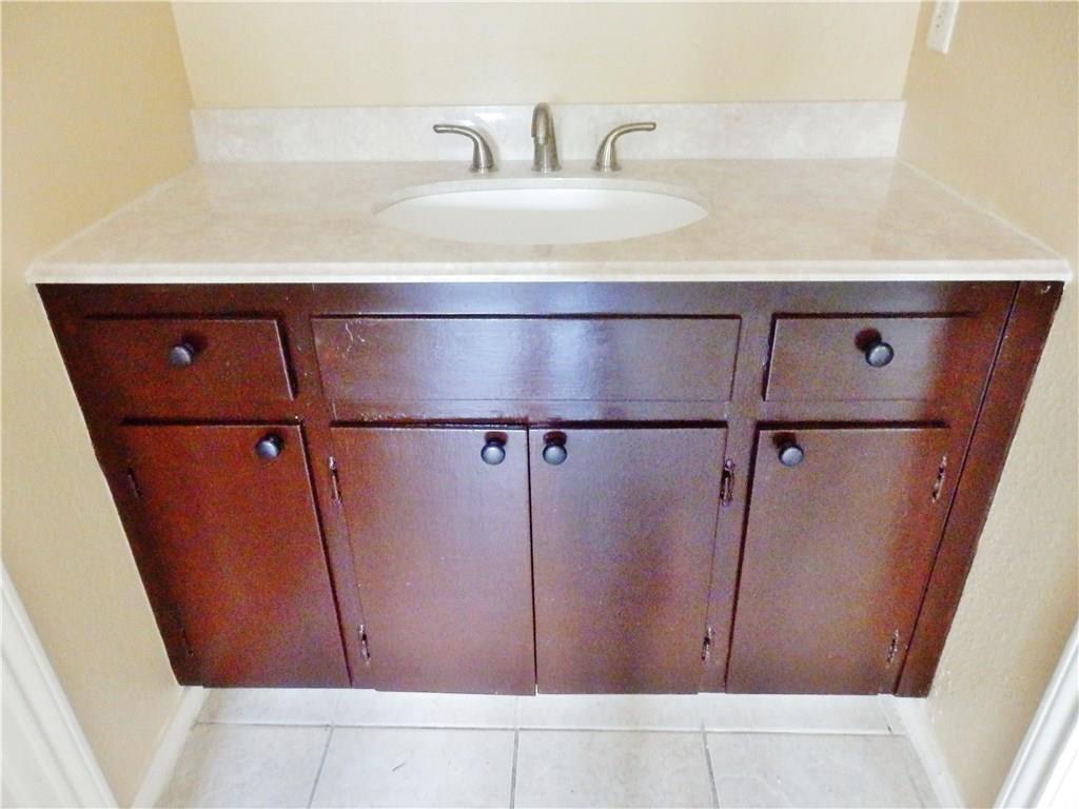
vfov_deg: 54.9
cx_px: 540
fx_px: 779
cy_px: 404
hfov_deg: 69.4
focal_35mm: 25
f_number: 3
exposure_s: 1/6
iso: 1600
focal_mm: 4.5
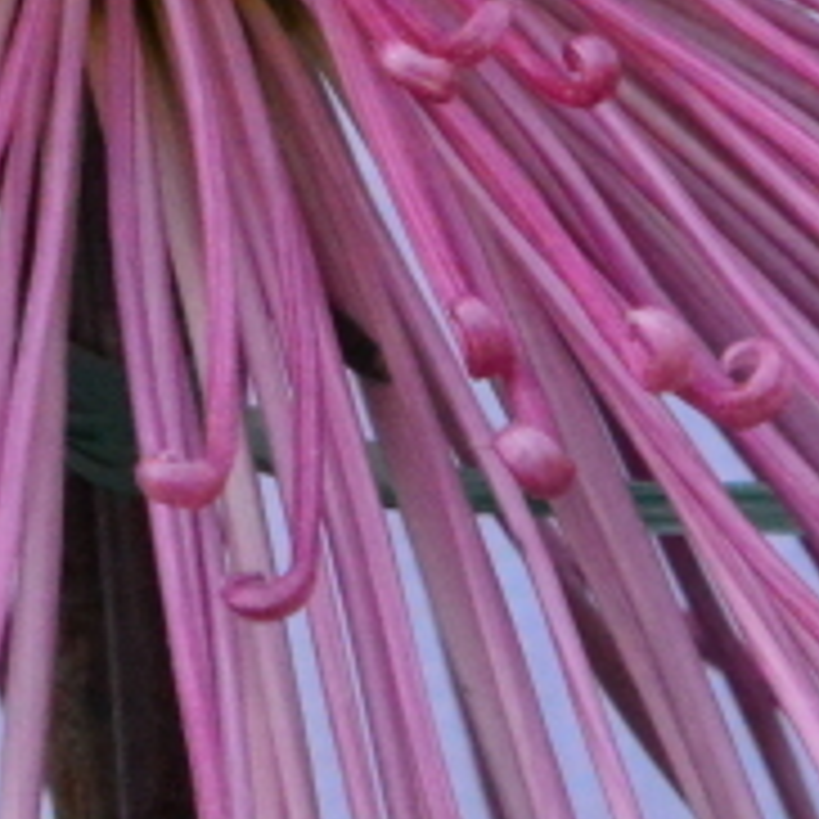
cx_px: 288
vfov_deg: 1.4
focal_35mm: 1257
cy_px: -79
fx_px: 33658
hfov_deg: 1.4
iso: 4000
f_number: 18
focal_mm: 175
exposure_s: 1/250
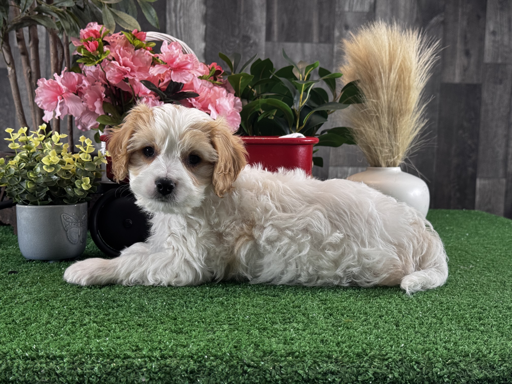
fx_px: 710
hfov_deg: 39.7
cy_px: 192
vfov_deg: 30.3
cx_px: 256
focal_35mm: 48
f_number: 1.78
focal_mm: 6.76
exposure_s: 1/241
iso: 64
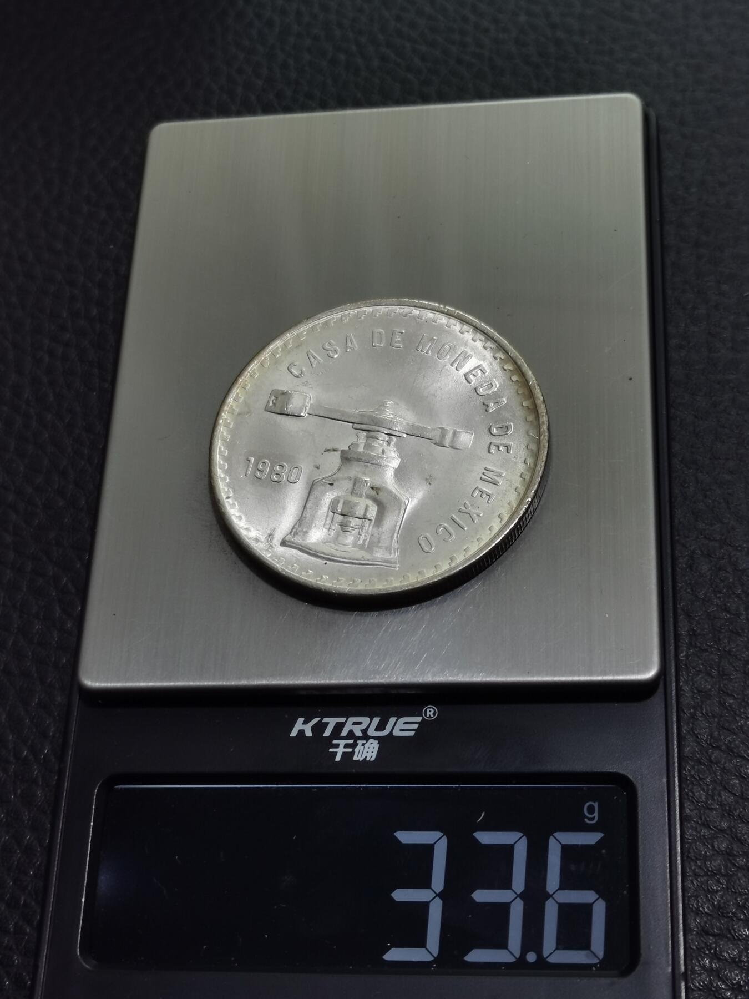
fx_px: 1702
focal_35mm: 59
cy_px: 500
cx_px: 374
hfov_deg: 24.8
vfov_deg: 32.7
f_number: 1.8
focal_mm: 5.58
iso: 50
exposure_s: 1/150
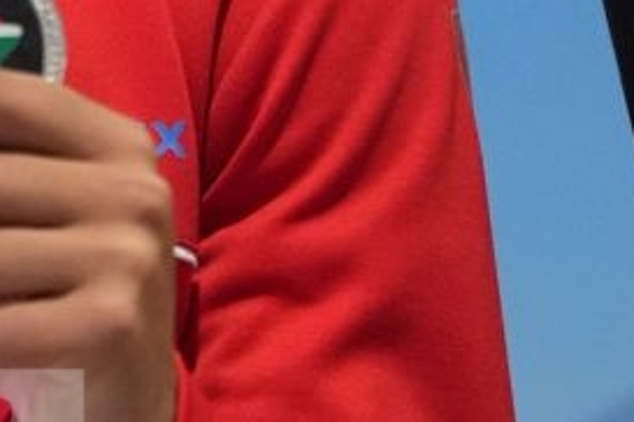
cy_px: -243
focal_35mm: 1317
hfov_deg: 1.6
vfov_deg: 1.0
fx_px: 23192
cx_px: -132
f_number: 2.8
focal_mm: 200
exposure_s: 1/250
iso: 3200
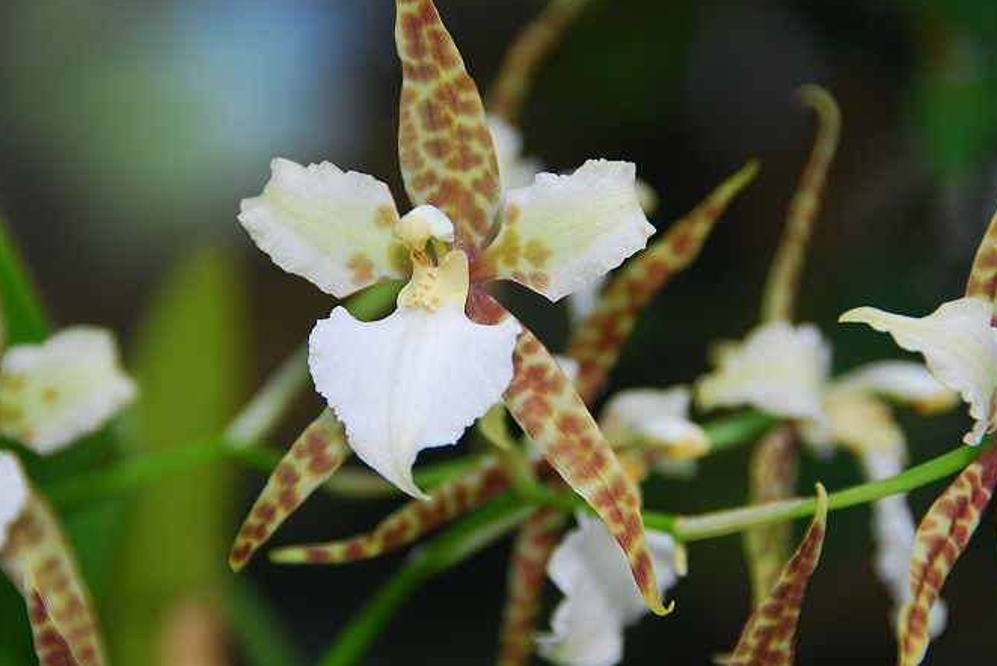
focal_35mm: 240
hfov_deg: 8.6
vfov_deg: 5.7
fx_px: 6652
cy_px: 259
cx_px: 437
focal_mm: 130
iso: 100
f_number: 5.6
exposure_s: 1/40
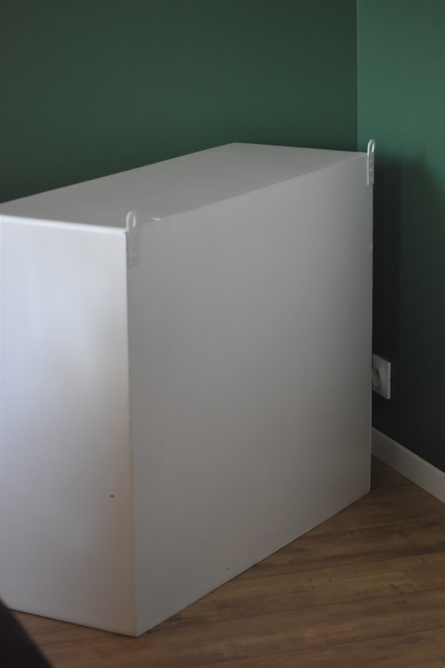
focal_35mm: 105
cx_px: 222
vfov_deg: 19.5
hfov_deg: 13.0
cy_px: 334
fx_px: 1947
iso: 1250
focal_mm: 70
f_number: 4.5
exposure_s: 1/125
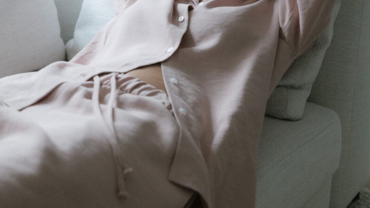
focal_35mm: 62
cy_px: 8
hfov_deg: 33.8
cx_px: 185
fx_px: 608
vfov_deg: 19.0
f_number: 3.5
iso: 3200
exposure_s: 1/1000
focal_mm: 39
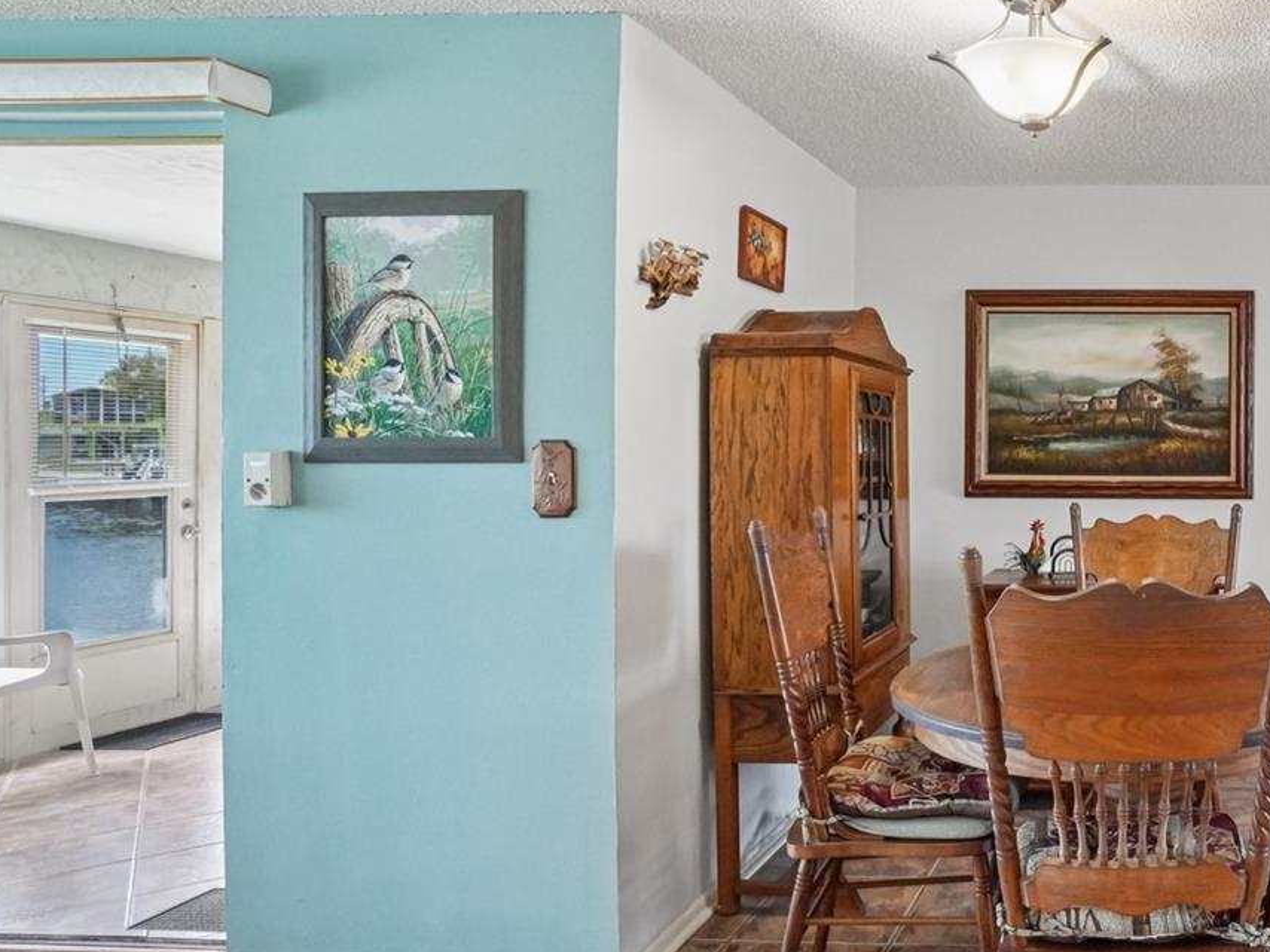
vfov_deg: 51.4
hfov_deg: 55.9
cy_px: 489
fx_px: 991
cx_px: 1158
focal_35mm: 27
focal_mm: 10
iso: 2000
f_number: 8
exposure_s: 1/30
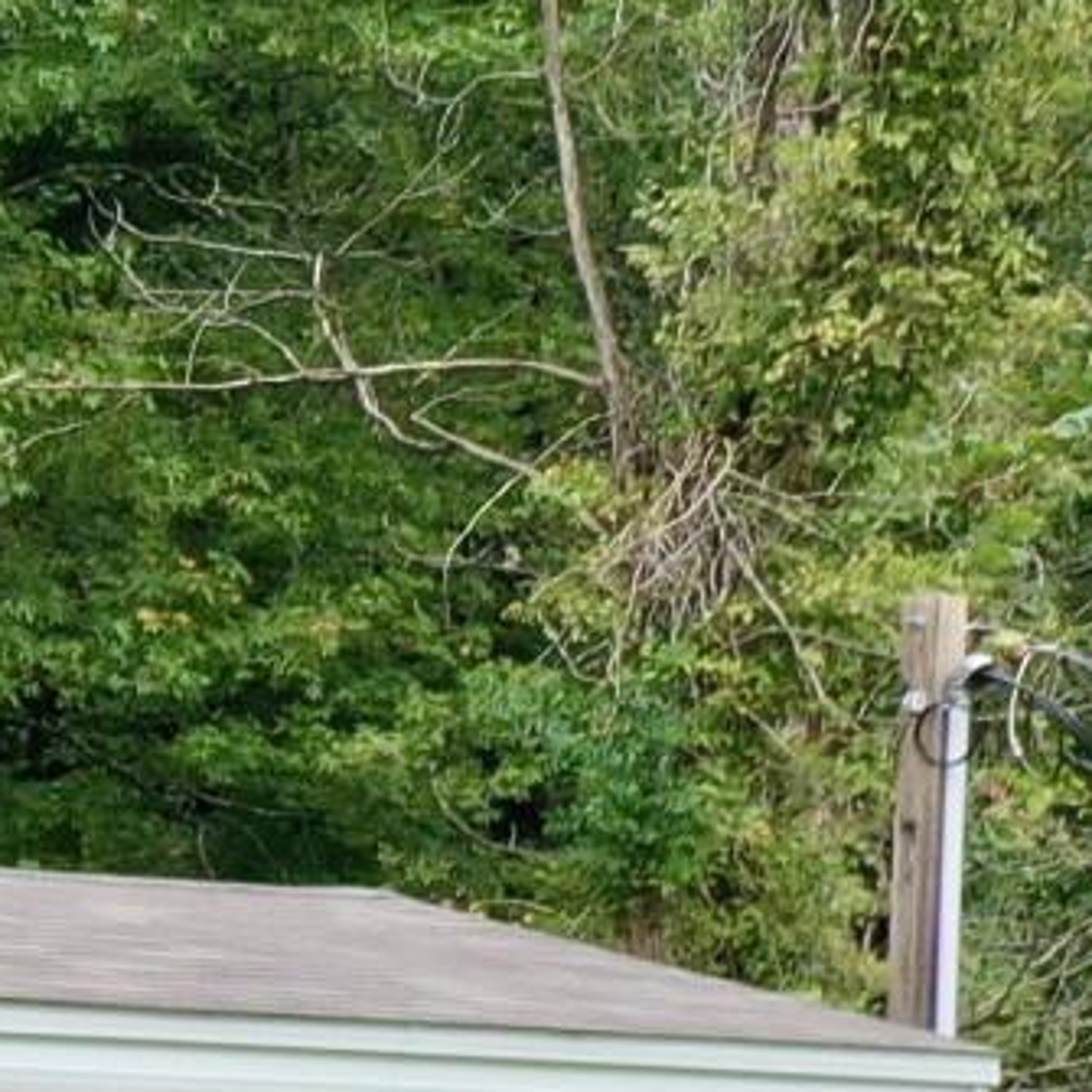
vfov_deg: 8.1
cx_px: -3051
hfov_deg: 6.7
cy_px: 1513
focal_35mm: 213
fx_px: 7602
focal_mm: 10.26
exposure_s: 1/120
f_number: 4.5
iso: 100
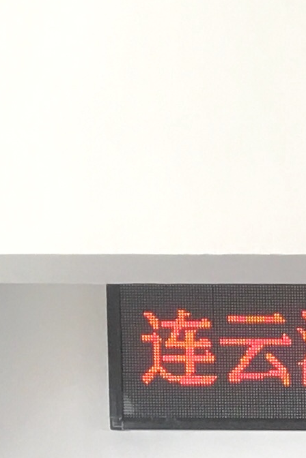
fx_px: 2308
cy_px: 772
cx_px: 968
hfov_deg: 6.8
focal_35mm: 181
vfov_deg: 10.8
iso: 25
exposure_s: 1/33
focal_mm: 4.15
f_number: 2.2
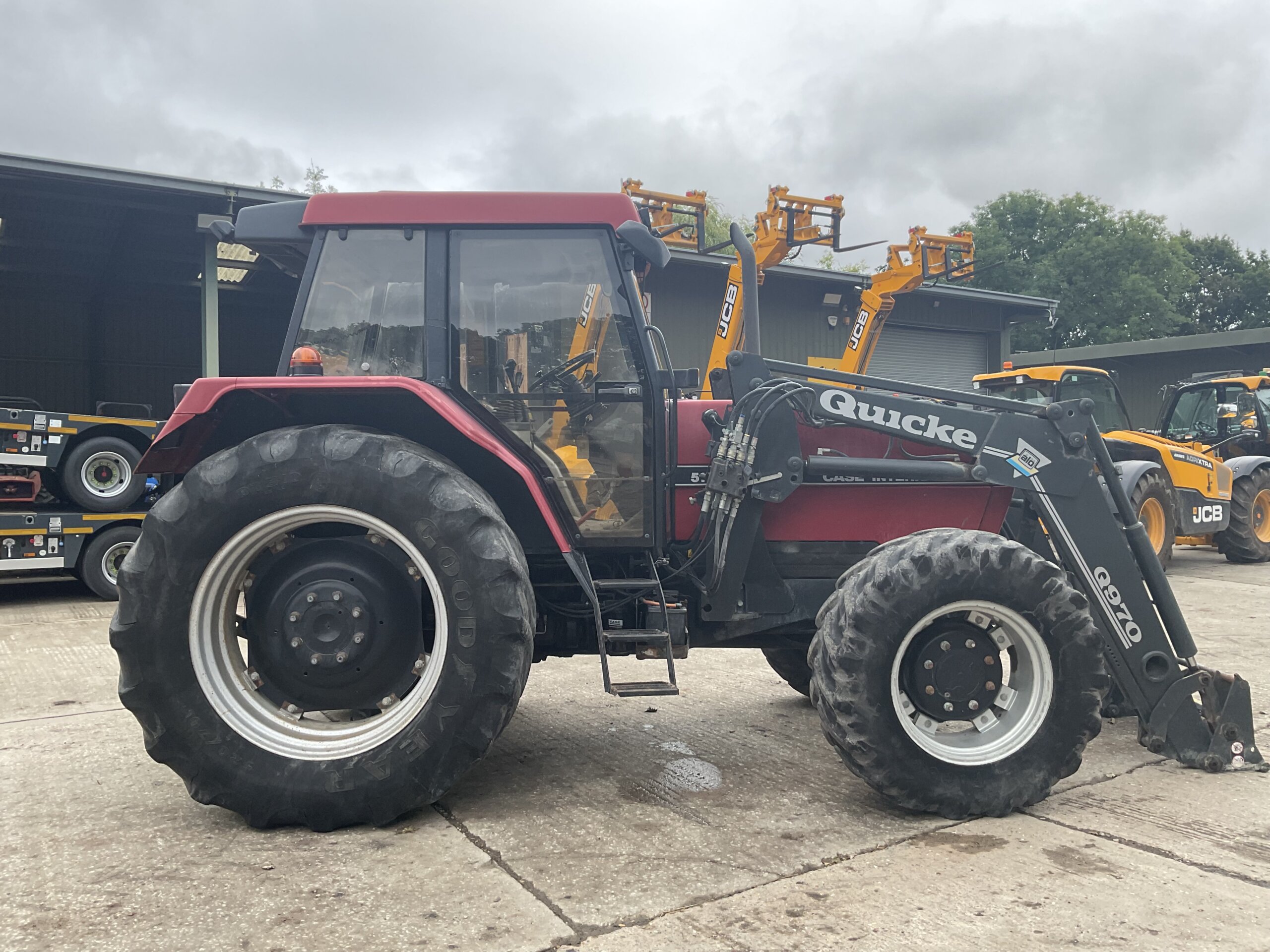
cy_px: 476
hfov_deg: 61.7
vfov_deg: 48.2
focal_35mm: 29
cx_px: 635
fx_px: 1064
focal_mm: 3
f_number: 1.8
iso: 16
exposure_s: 1/551
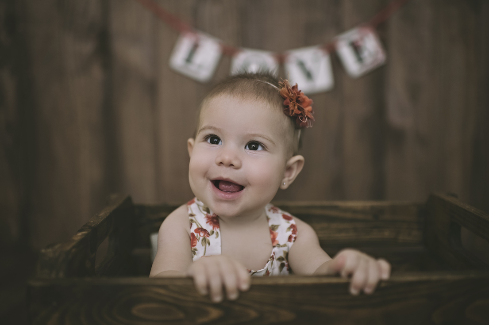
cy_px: 163
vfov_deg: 35.0
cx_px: 252
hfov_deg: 50.7
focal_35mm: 38
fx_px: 516
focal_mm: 35
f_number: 1.6
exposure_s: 1/200
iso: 200
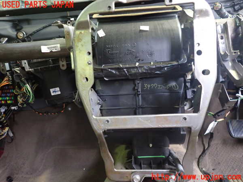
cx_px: 122
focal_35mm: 25
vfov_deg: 54.9
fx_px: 175
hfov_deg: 69.4
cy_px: 91
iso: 800
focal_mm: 4.5
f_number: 2
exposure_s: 1/30
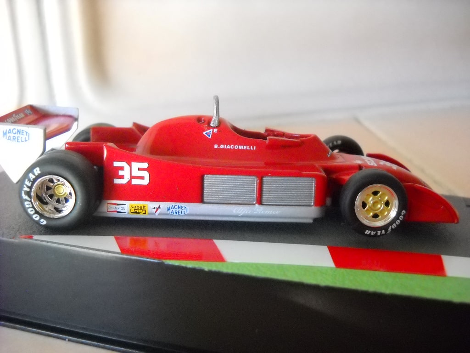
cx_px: 235
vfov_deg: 35.1
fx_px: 557
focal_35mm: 41
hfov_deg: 45.8
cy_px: 176
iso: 800
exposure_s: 1/44
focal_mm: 6.72
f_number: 3.1
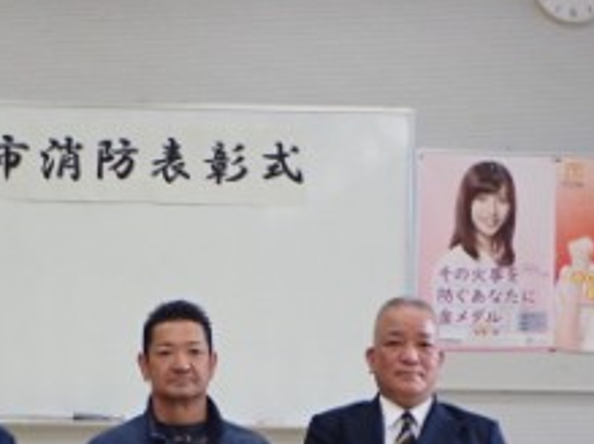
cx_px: 165
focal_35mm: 125
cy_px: 428
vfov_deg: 11.7
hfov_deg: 15.7
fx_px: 2144
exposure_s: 1/100
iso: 500
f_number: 3.6
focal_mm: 11.01
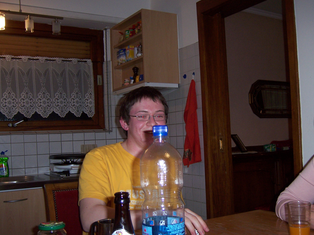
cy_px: 119
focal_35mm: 40
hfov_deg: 46.8
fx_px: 363
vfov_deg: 36.0
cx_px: 164
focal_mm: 6.2
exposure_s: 1/60
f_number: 2.8
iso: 125
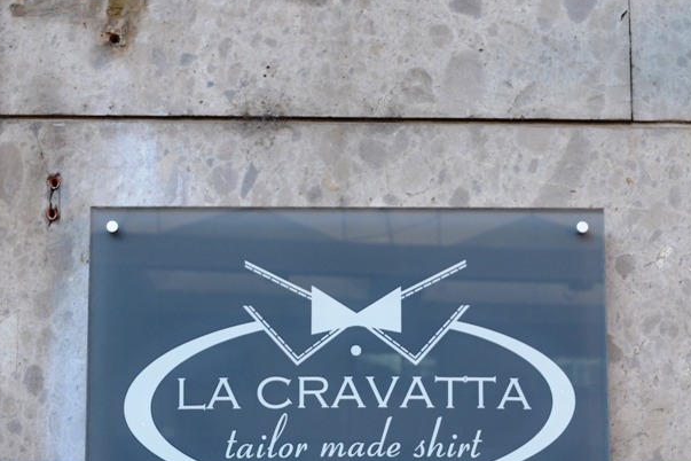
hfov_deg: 27.4
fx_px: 1417
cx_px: 367
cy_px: 332
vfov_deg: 18.4
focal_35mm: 74
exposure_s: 1/60
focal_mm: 29
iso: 140
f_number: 5
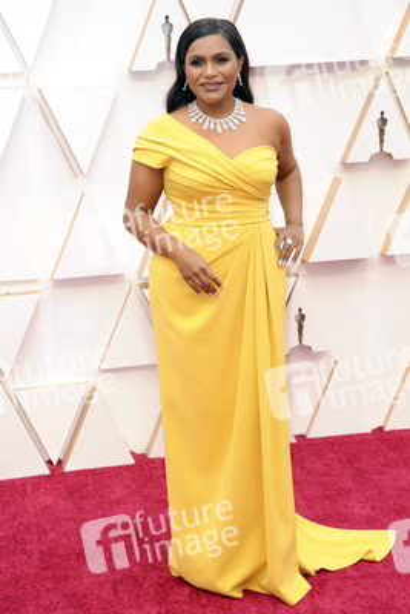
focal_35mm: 68
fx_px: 1161
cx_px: 205
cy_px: 307
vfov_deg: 29.6
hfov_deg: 20.0
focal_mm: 68
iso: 800
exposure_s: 1/200
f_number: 6.3
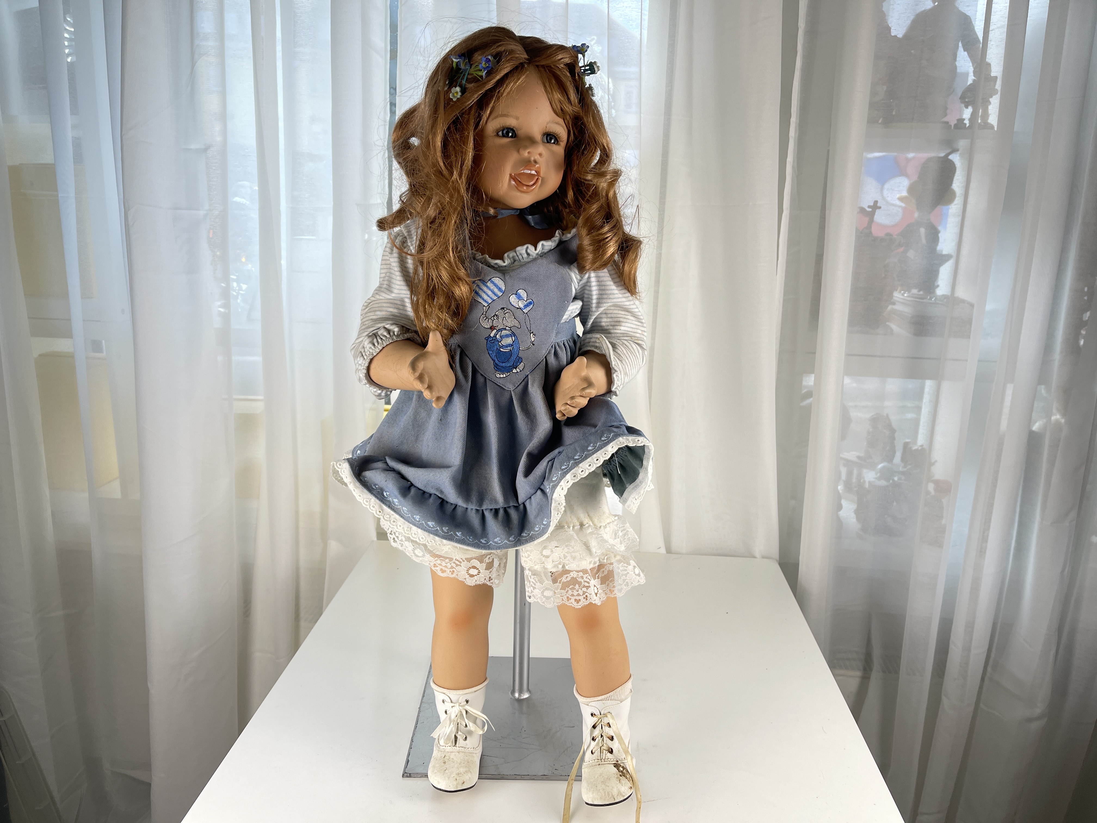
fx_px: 792
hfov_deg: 69.4
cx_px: 548
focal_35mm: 25
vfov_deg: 54.9
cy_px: 412
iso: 32
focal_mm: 5.1
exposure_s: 1/125
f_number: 1.6
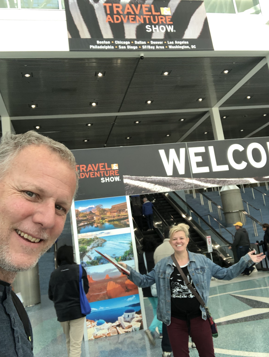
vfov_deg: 56.8
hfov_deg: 44.2
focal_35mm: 32
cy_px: 178
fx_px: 331
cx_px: 134
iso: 80
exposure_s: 1/60
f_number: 2.2
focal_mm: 2.87
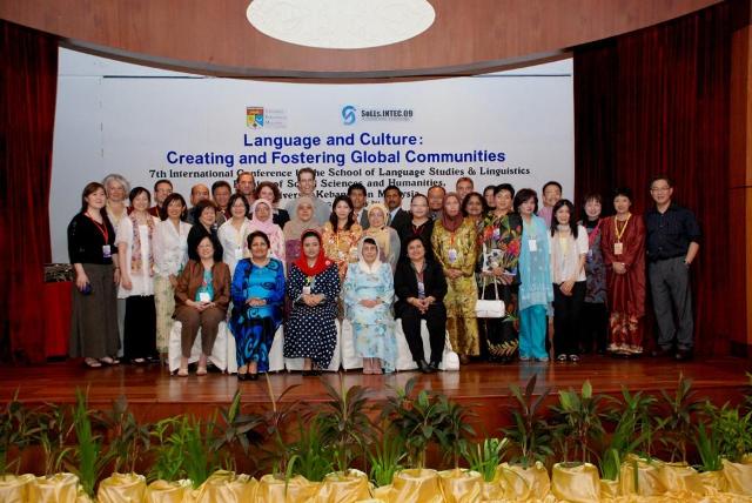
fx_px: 972
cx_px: 376
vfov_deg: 29.0
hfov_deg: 42.3
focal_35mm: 46
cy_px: 252
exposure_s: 1/60
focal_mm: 31
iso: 1600
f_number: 4.2
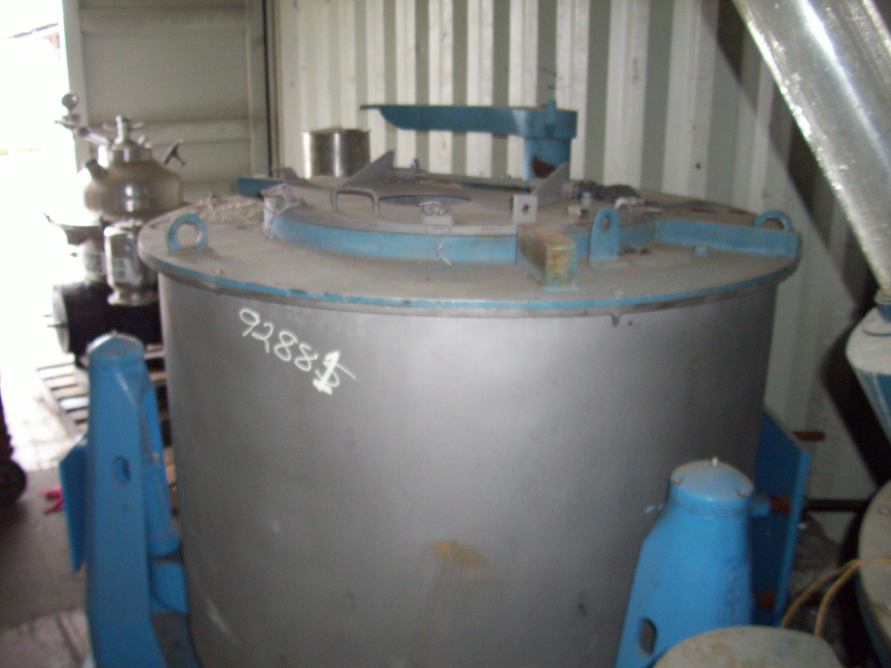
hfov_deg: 54.0
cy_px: 334
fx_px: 875
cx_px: 446
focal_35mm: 34
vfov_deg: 41.8
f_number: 2.9
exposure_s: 1/40
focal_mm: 5.7
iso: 160
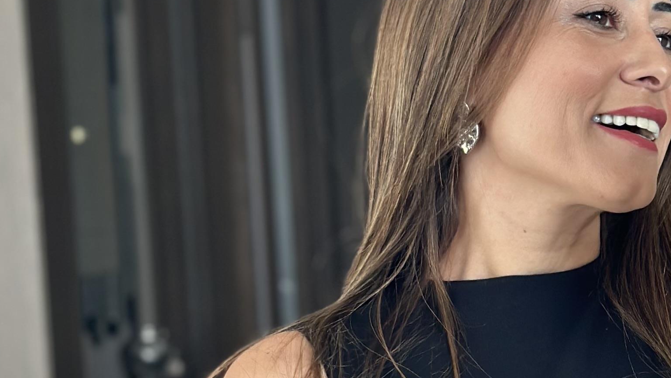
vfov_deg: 8.8
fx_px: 2438
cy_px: 392
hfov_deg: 15.4
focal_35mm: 137
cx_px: 653
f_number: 1.78
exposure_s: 1/108
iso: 125
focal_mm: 6.86
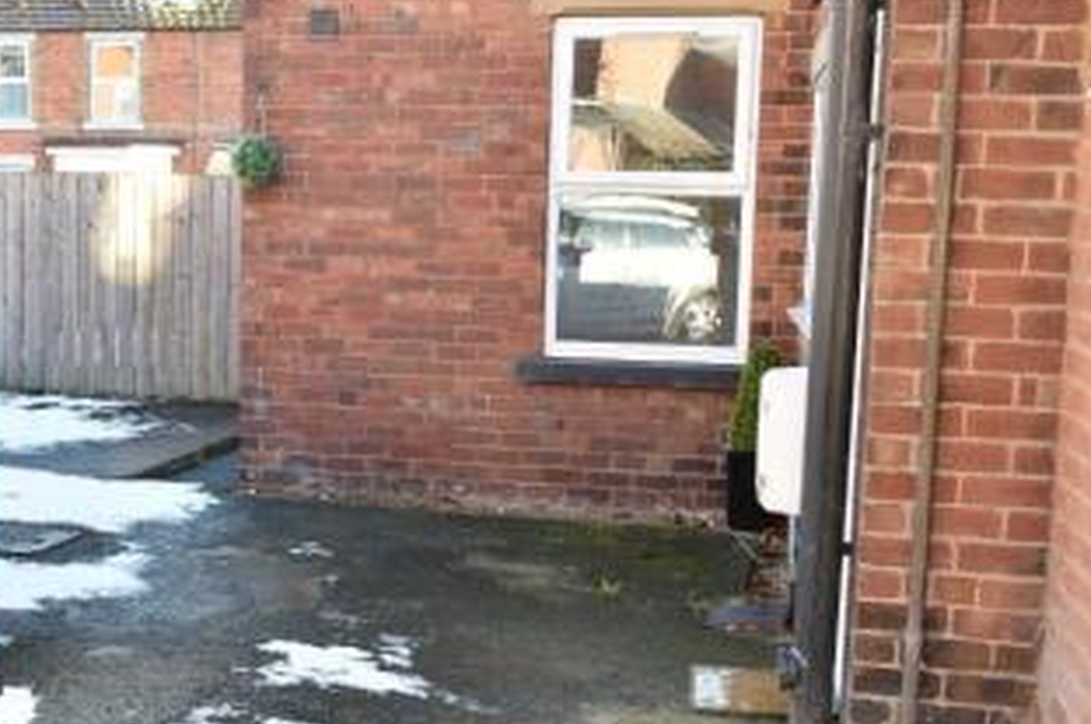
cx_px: 304
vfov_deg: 24.5
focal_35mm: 55
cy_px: 446
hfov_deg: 35.7
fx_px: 1664
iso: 800
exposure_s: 1/125
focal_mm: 24
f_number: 7.1
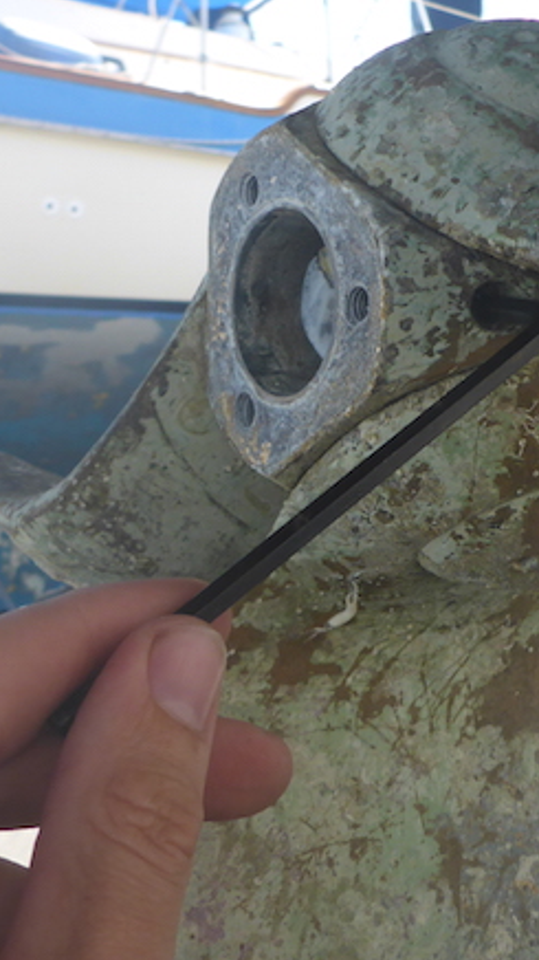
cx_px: 438
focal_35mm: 56
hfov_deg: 21.2
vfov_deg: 37.2
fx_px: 1424
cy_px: 414
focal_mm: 4.9
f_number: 3.3
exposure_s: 1/250
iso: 100
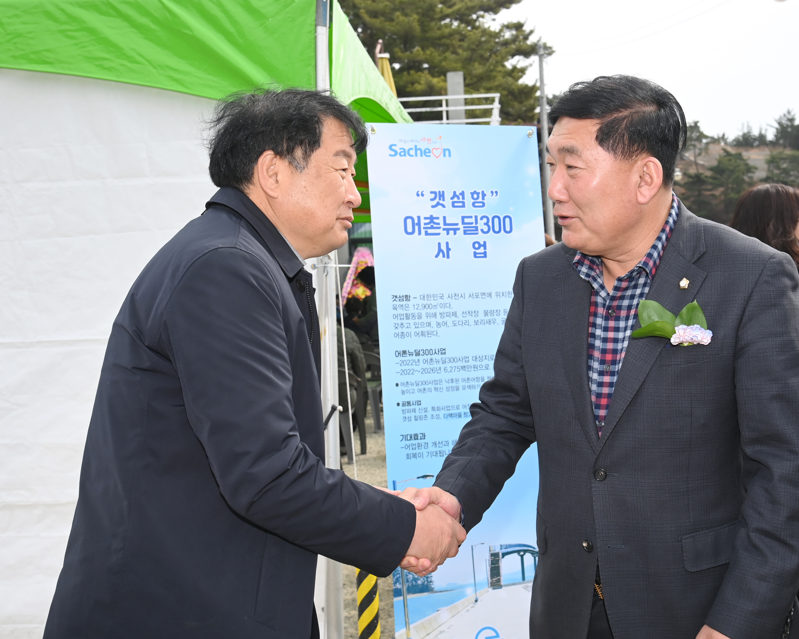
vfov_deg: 34.9
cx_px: 464
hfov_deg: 42.8
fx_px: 1017
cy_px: 318
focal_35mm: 43
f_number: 8
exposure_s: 1/500
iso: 400
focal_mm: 38
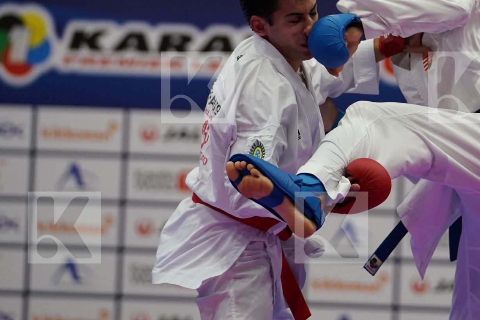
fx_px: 4493
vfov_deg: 4.1
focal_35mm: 337
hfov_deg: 6.1
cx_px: 331
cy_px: 87
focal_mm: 152
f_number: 2.8
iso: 2500
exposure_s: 1/1000
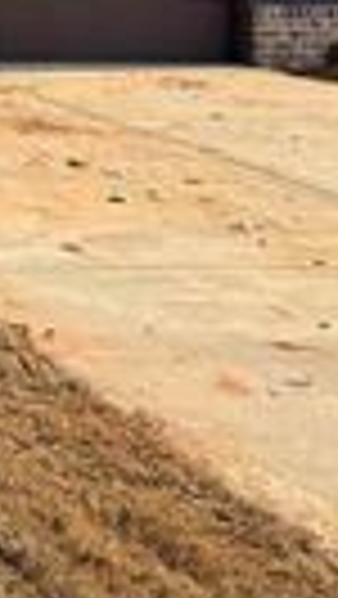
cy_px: -180
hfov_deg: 9.9
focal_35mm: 98
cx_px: -622
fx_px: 1558
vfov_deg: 20.0
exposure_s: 1/3802
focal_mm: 6.76
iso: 80
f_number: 1.78
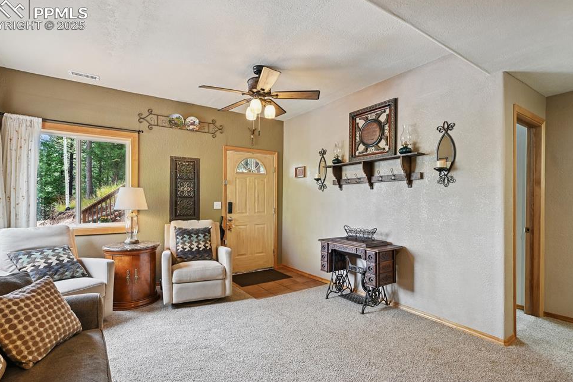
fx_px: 270
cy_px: 200
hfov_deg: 93.2
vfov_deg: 70.4
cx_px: 273
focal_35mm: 17
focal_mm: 16
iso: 800
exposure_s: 1/8
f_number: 11
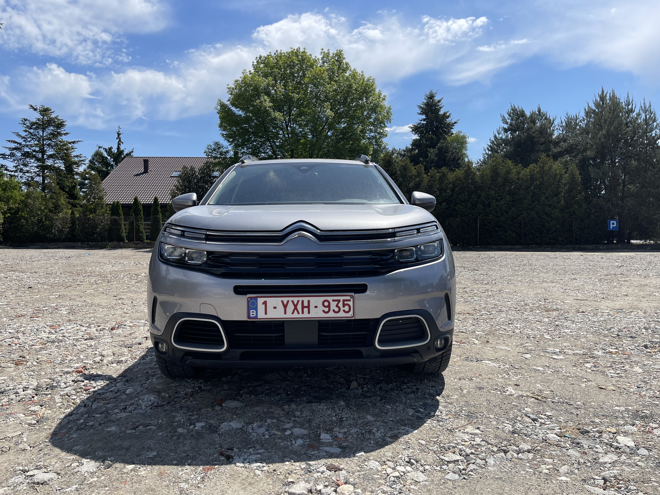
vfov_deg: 51.4
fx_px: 515
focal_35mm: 27
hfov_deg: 65.3
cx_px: 326
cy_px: 245
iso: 50
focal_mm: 5.1
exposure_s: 1/6250
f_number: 1.6
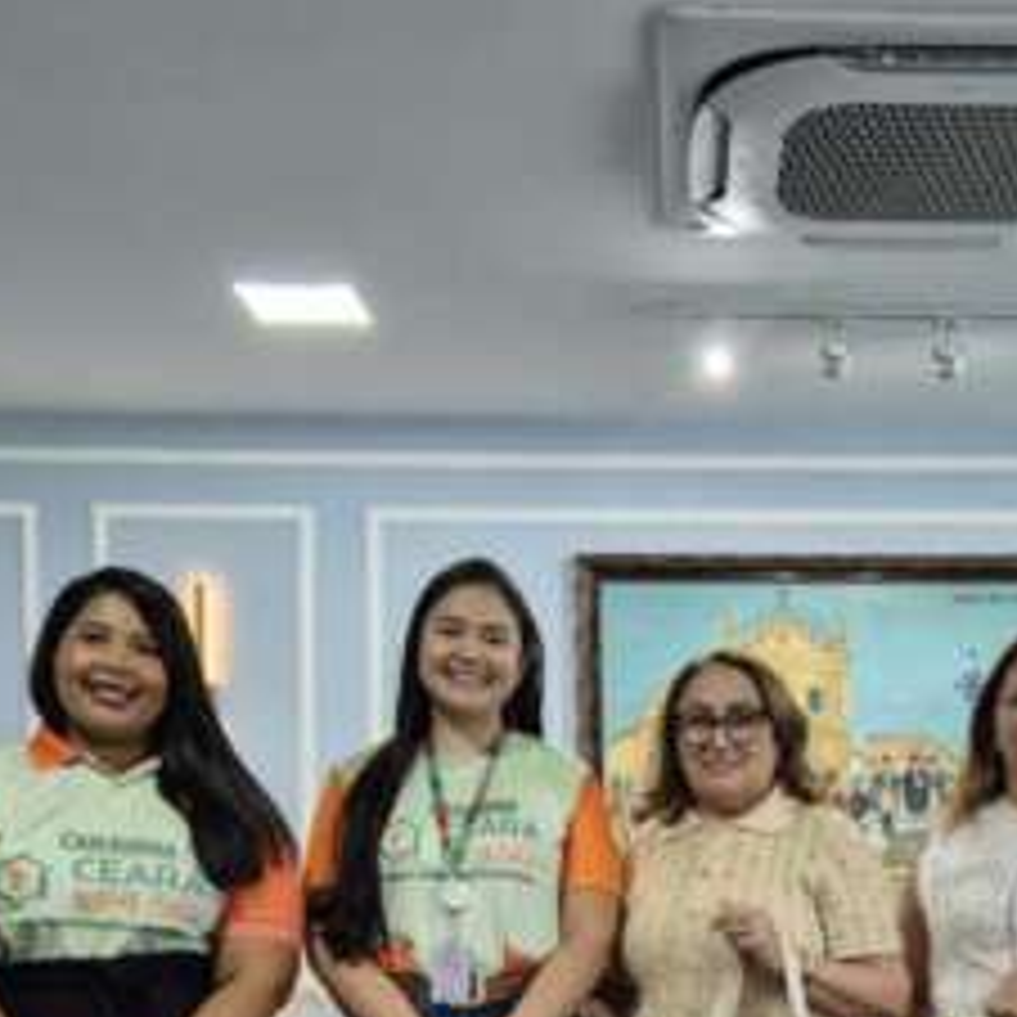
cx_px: 792
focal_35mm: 54
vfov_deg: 29.6
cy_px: 1008
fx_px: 1795
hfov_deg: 31.0
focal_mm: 5.4
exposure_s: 1/120
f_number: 1.8
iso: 200
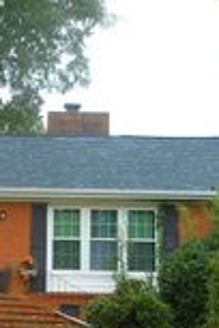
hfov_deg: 15.7
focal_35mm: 85
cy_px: 211
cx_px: -15
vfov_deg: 23.8
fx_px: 776
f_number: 3.7
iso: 80
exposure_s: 1/160
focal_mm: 4.5
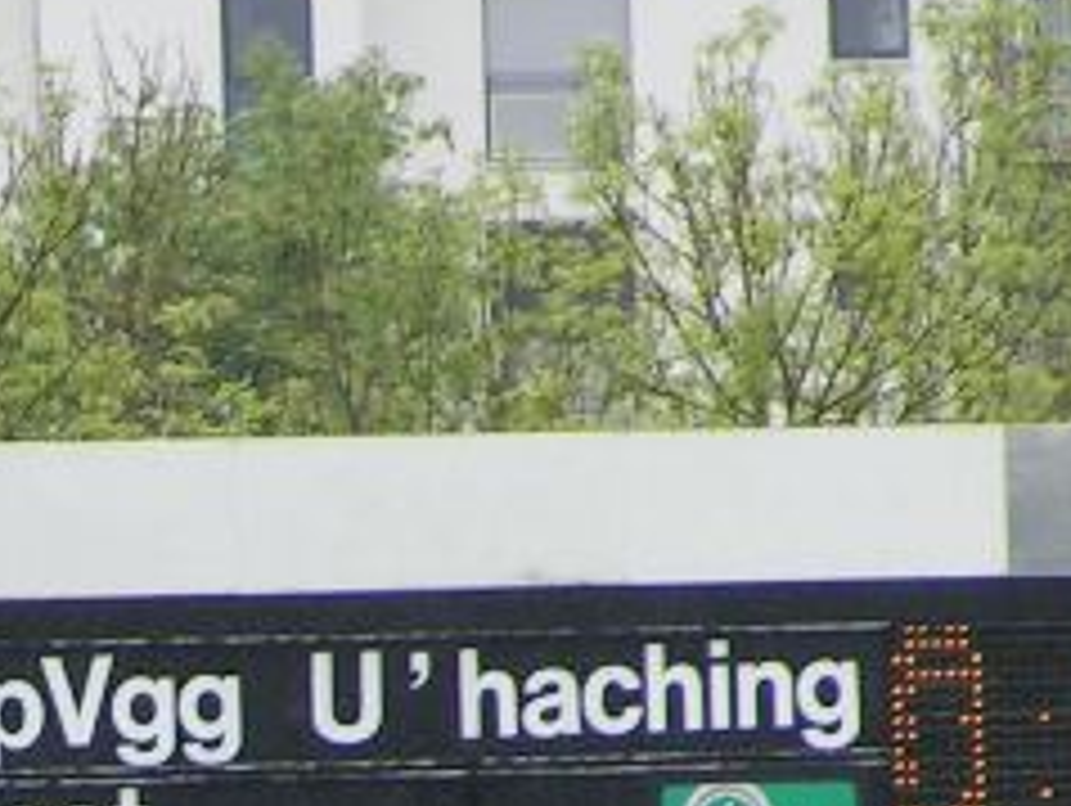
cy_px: 1139
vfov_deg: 1.6
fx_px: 29453
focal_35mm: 951
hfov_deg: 2.1
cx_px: -387
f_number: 4.5
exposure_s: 1/400
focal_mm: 43.3
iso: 50
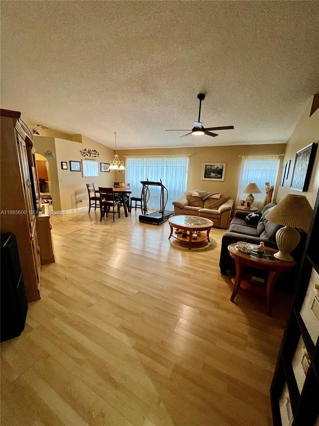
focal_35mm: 13
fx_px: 160
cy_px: 213
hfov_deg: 89.9
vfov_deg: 106.2
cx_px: 160
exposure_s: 1/60
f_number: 1.8
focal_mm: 1.57
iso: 320
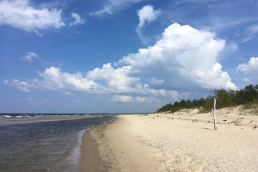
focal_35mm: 31
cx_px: 132
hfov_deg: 60.3
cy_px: 86
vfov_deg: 42.3
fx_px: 222
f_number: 2.2
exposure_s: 1/3077
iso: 25
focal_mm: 4.15
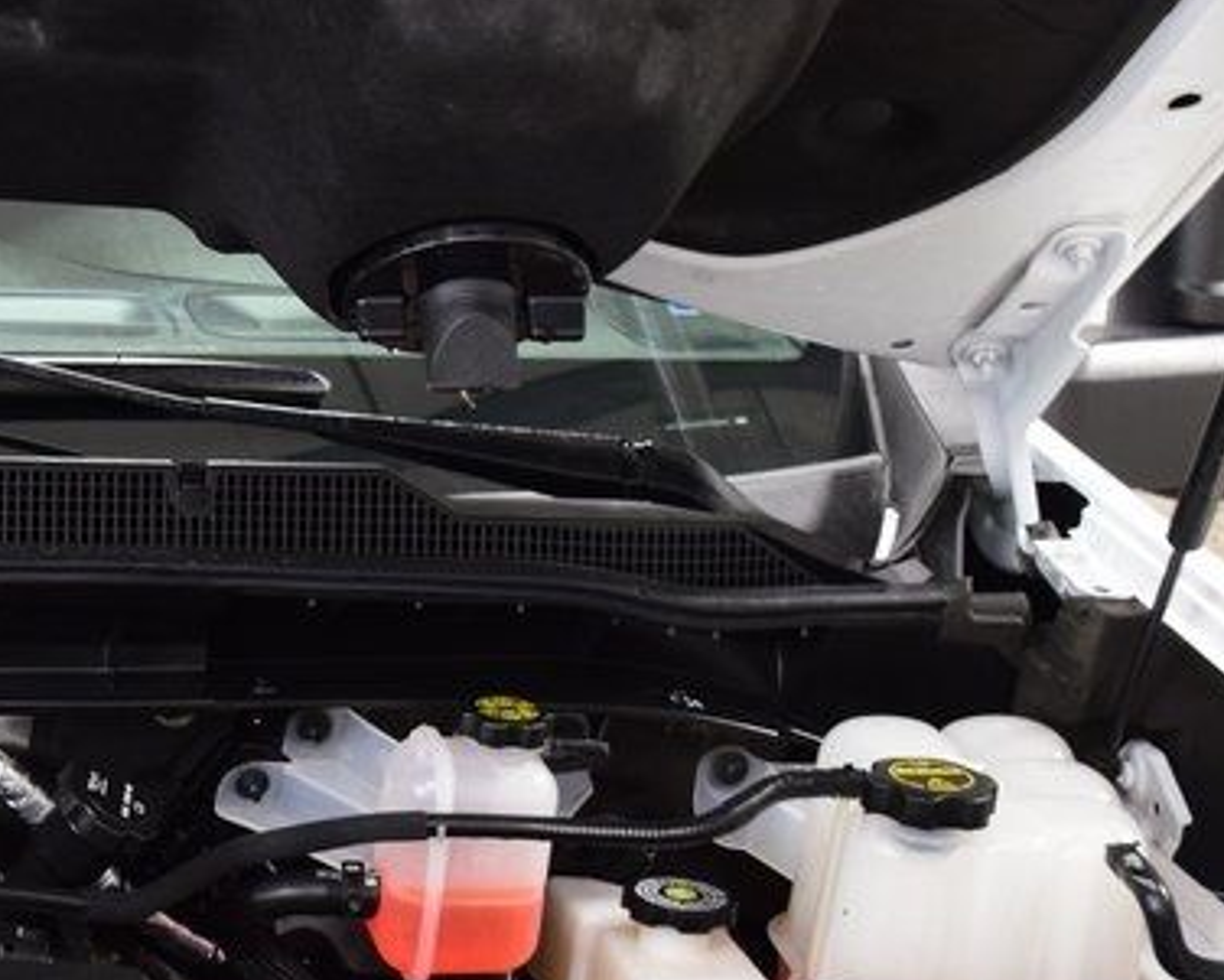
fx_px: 3334
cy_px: 930
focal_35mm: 92
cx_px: -329
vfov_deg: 16.4
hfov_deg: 19.3
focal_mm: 24
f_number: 6.3
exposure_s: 1/15
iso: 1100
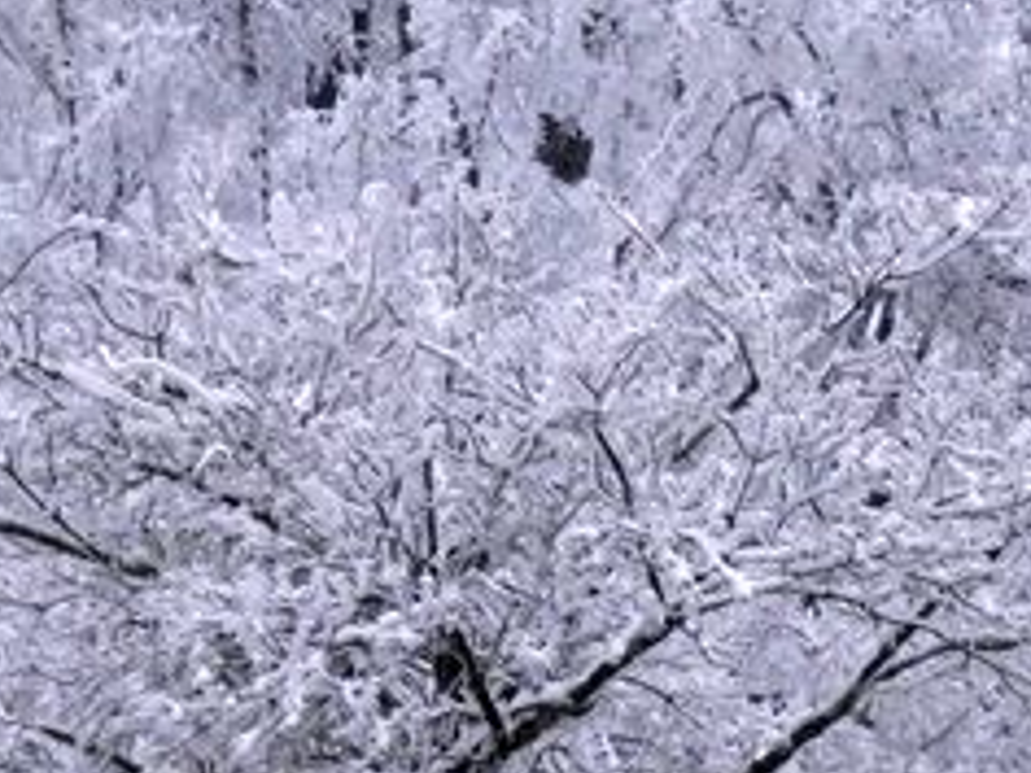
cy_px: -114
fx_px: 12896
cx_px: 140
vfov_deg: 3.4
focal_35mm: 433
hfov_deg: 4.6
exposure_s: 1/640
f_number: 5.3
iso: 80
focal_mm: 22.9
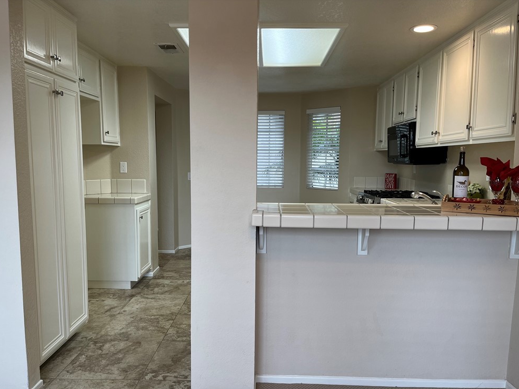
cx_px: 259
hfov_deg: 65.3
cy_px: 201
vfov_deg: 51.4
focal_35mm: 27
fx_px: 405
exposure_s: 1/150
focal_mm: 5.1
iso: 64
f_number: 1.6
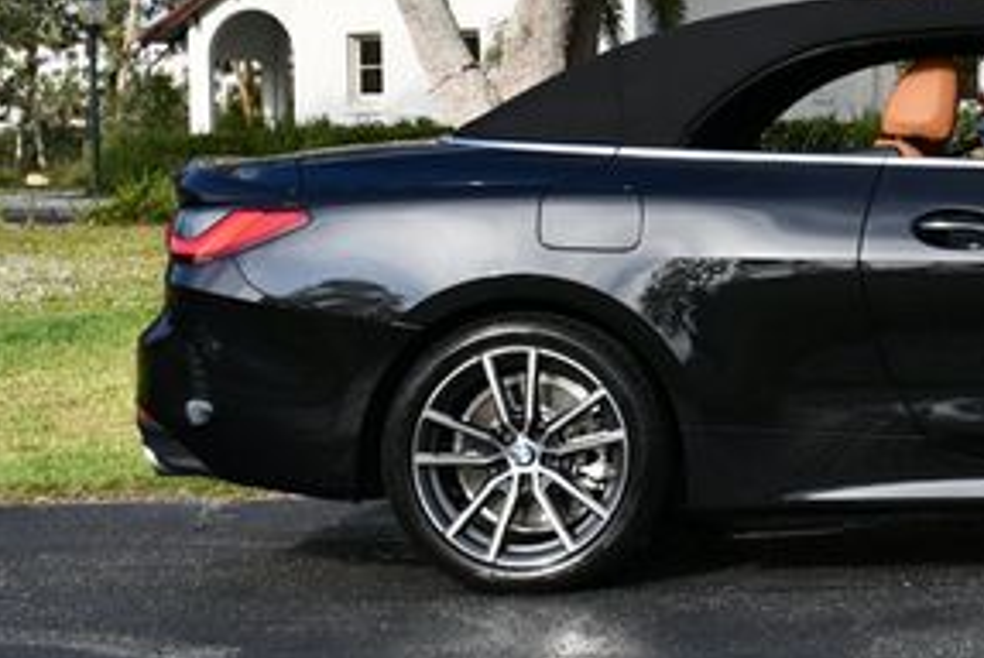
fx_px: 2928
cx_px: 1063
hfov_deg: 18.4
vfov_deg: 12.6
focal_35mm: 107
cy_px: -51
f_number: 8
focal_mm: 24
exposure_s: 1/250
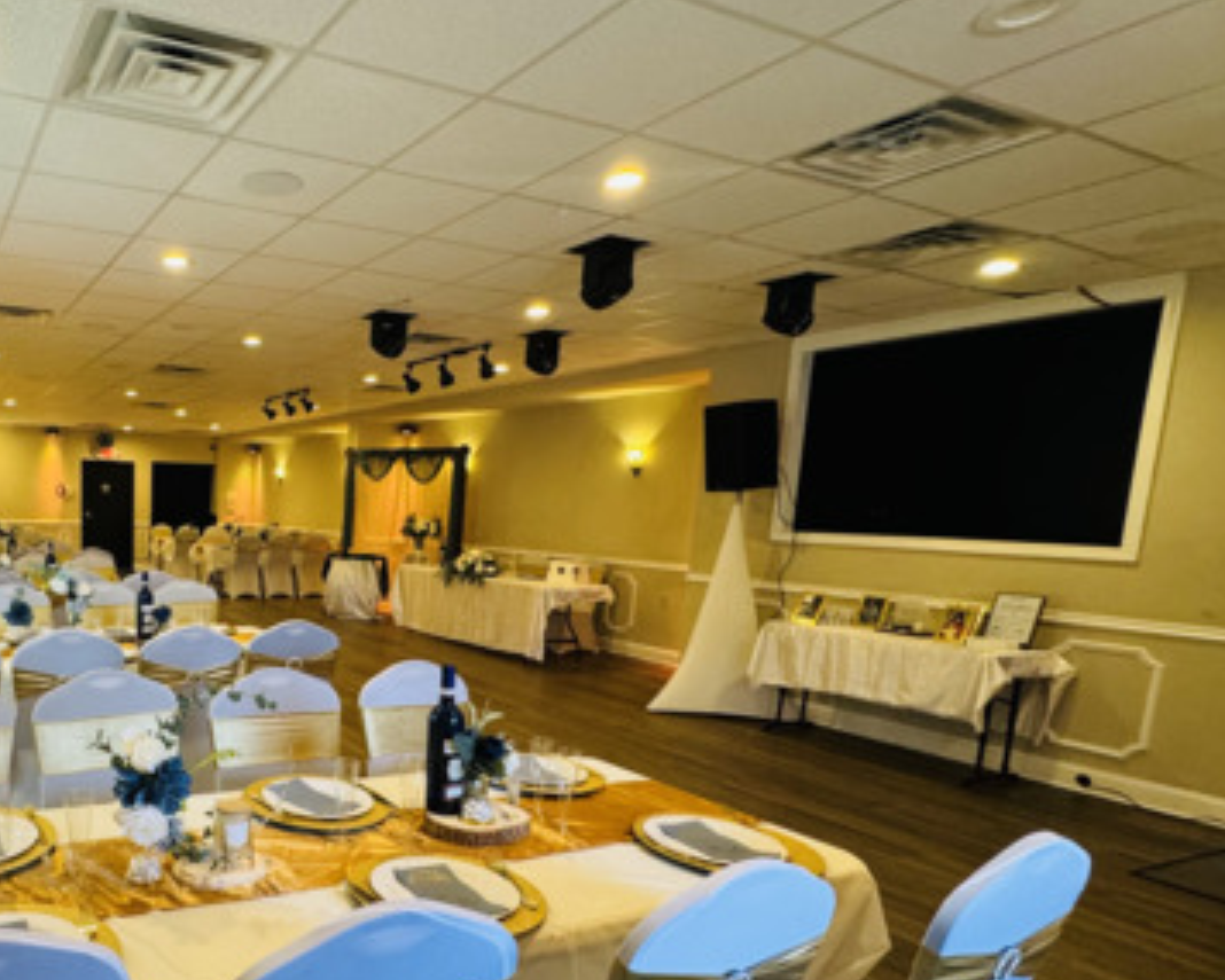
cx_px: 224
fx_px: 834
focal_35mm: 23
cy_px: 619
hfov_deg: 65.2
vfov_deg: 60.0
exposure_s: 1/60
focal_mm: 2.22
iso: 250
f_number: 2.2
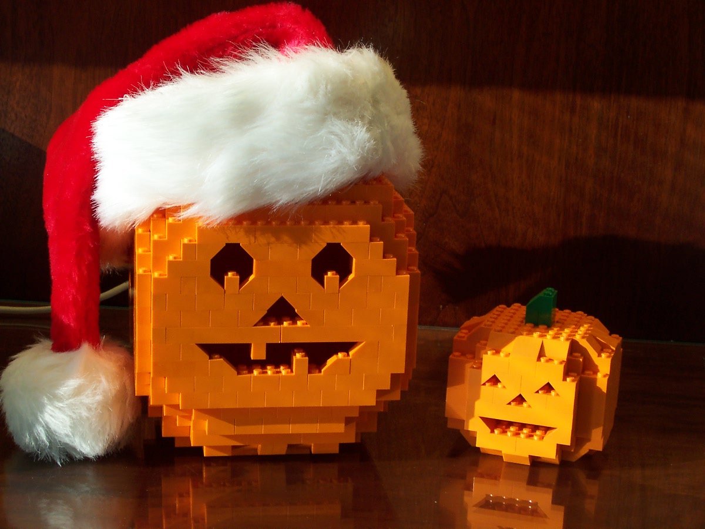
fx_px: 1446
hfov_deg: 27.4
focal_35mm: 71
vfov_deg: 20.7
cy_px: 264
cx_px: 352
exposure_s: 1/125
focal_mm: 10.8
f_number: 4
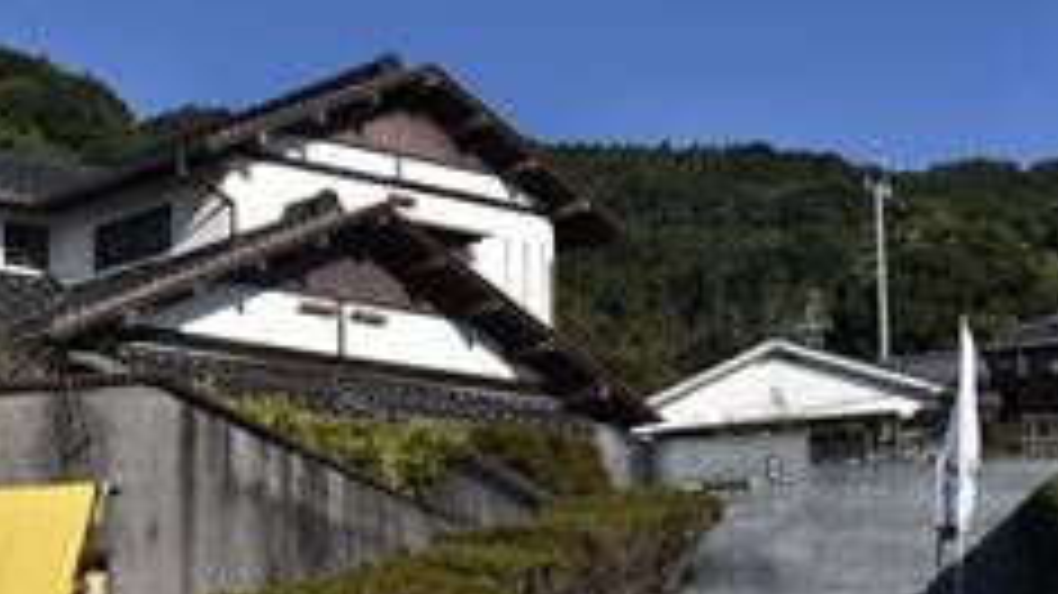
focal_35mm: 80
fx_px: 2244
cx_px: -167
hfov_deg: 24.4
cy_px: 484
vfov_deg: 15.0
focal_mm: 28
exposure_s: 1/500
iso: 200
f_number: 11
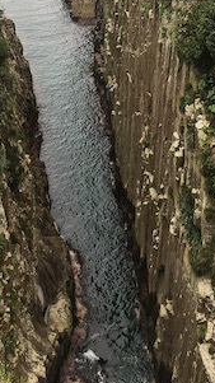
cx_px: 80
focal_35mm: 63
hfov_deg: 19.1
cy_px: 39
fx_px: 639
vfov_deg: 31.8
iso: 25
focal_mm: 4.15
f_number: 2.2
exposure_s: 1/191
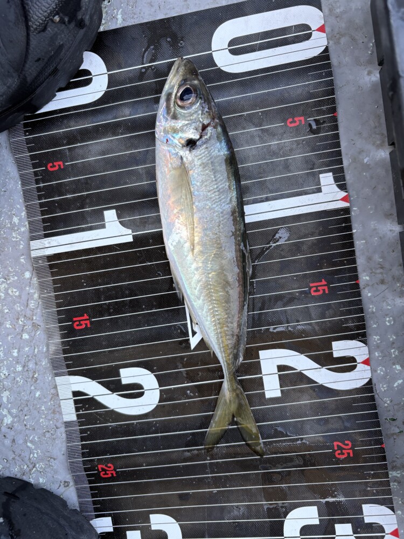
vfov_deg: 67.3
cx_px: 202
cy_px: 270
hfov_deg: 53.1
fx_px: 405
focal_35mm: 26
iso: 40
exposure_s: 1/122
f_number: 1.6
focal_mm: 5.96
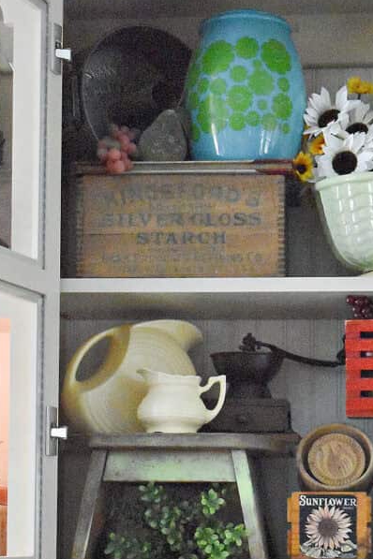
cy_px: 468
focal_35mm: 108
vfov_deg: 18.7
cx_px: 231
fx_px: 1678
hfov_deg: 12.7
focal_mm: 42
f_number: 5
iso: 10000
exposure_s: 1/60
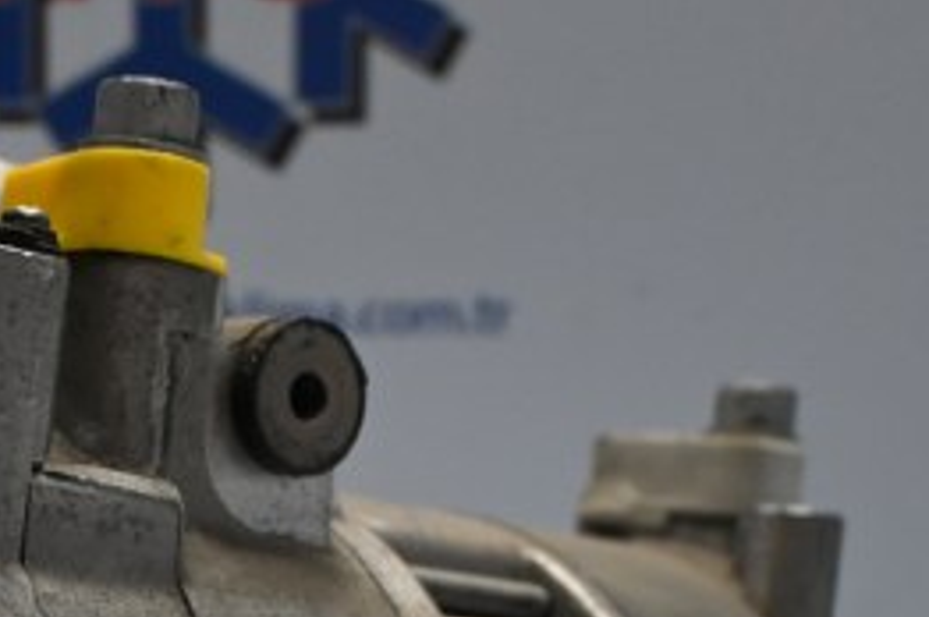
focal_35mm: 110
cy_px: 768
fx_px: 2835
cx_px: 50
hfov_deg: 18.2
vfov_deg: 12.1
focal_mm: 24
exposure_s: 1/125
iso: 900
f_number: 4.2
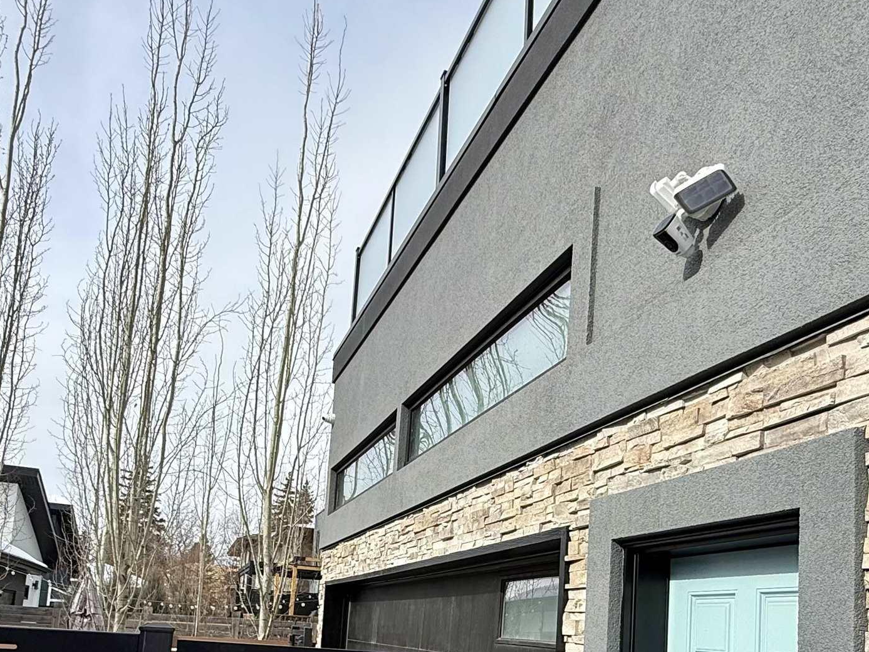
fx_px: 778
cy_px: 554
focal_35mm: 31
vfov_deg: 42.6
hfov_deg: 58.3
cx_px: 448
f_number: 2.2
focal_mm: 2.22
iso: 50
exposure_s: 1/1698
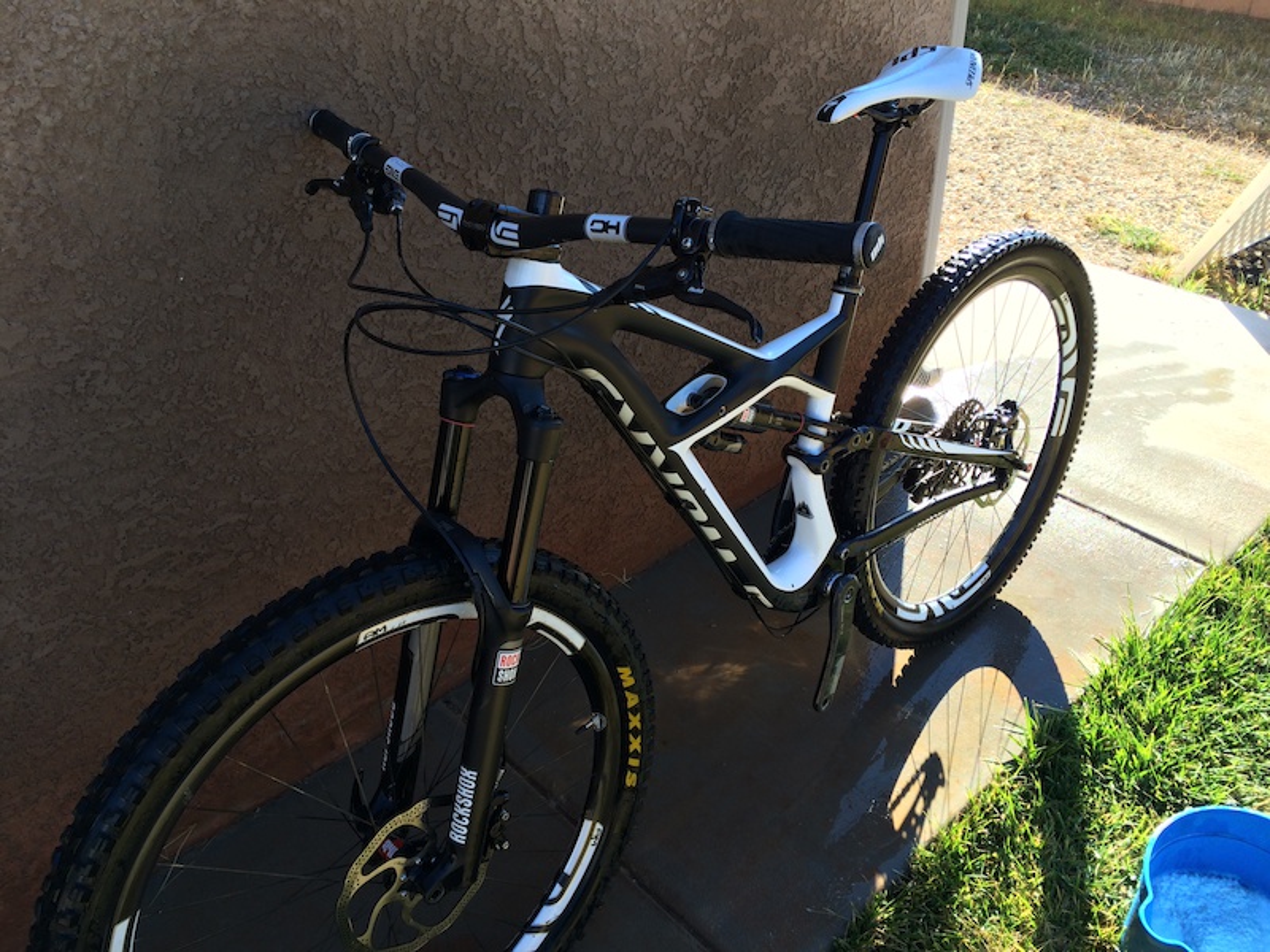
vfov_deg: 48.2
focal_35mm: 29
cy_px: 476
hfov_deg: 61.7
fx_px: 1064
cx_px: 635
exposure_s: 1/334
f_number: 2.2
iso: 32
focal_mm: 4.15
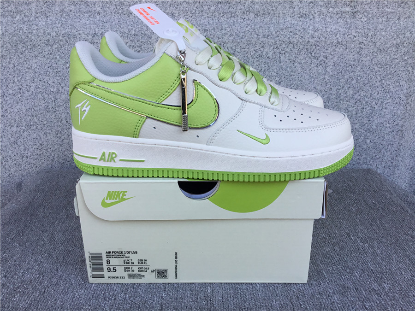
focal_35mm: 31
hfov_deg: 58.4
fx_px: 372
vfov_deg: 45.4
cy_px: 156
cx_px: 208
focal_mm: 3.3
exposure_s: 1/390
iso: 25
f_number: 2.4
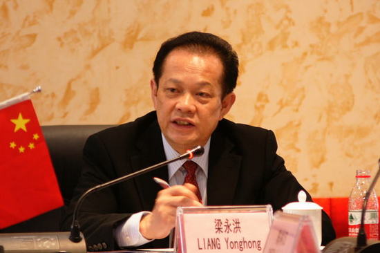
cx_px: 190
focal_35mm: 225
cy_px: 126
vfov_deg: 6.1
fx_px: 2373
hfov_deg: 9.2
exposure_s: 1/25
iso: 640
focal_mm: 150
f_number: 4
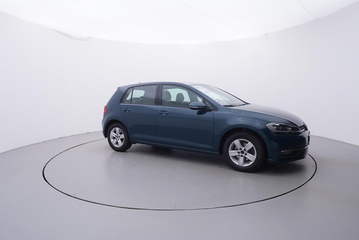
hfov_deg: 77.3
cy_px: 120
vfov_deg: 56.2
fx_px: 224
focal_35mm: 22
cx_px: 180
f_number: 5
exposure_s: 1/80
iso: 200
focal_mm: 15
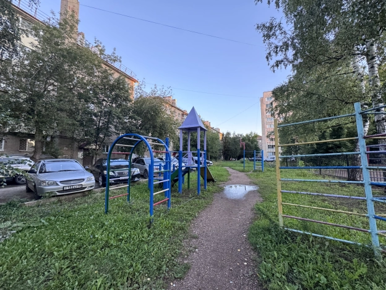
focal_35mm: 14
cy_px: 145
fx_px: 156
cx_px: 193
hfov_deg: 102.1
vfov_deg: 85.7
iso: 320
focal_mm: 2.22
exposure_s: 1/99
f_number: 2.2
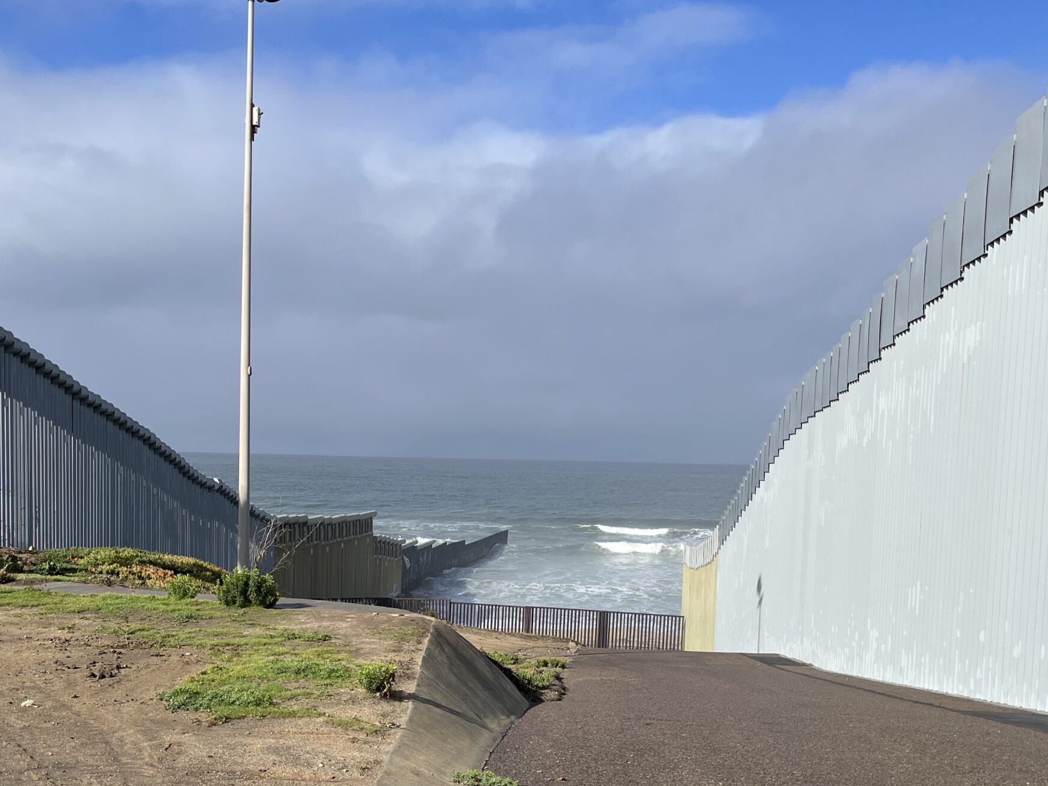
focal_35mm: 38
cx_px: 451
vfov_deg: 37.0
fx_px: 1150
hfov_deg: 48.8
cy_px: 568
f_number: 1.6
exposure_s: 1/5319
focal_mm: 5.1
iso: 50
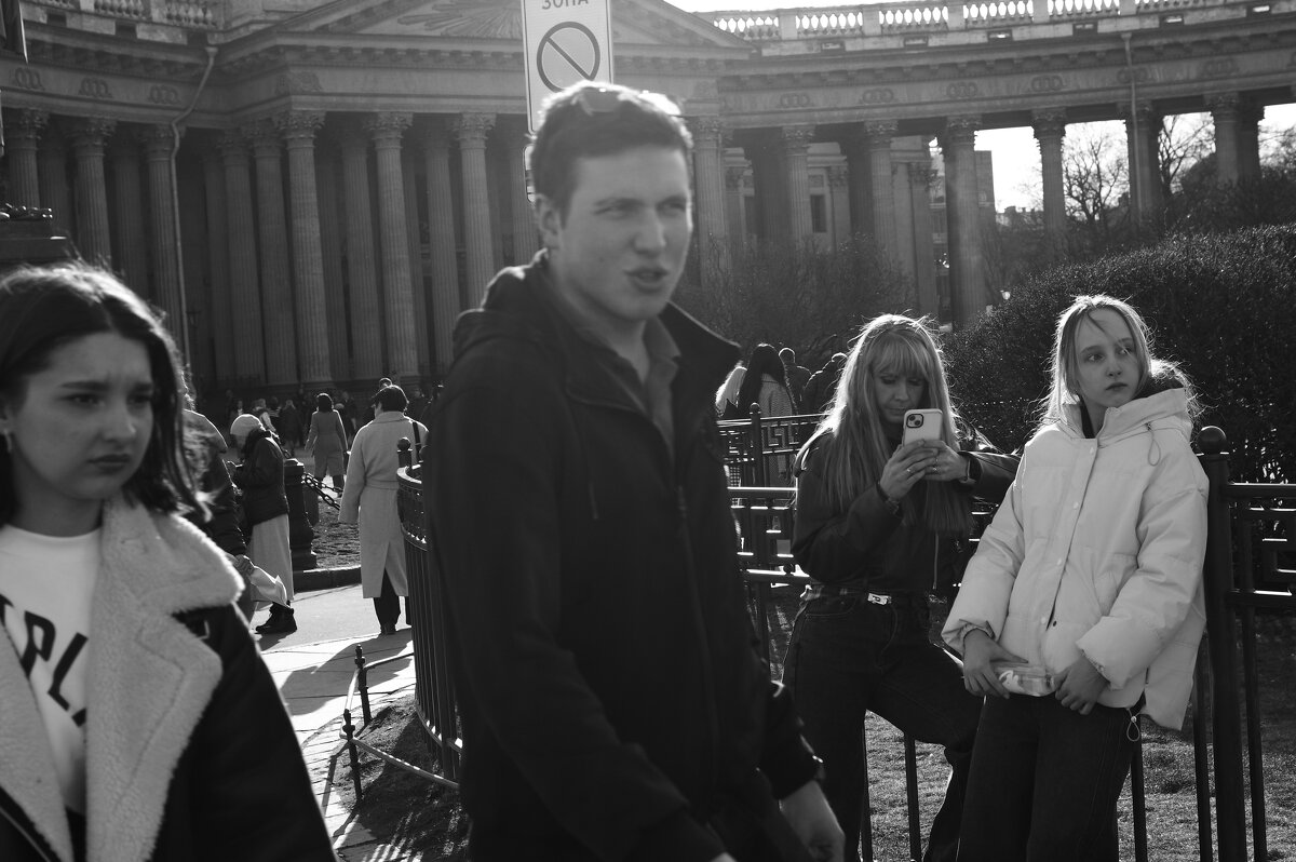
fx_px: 2158
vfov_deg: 22.6
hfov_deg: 33.4
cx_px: 648
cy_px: 431
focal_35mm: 60
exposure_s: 1/250
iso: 200
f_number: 7.1
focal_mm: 40
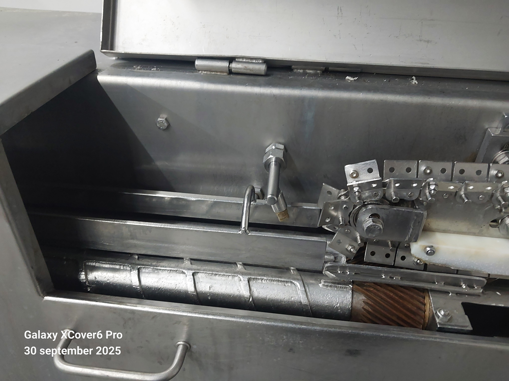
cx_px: 254
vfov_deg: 51.4
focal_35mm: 27
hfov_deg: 65.3
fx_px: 397
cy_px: 190
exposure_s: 1/50
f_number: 1.8
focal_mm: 4
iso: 400
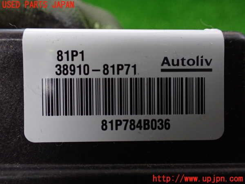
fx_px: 226
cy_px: 92
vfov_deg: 44.2
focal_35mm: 32
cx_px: 122
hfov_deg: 56.8
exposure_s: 1/40
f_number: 2.4
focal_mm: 5.79
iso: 800
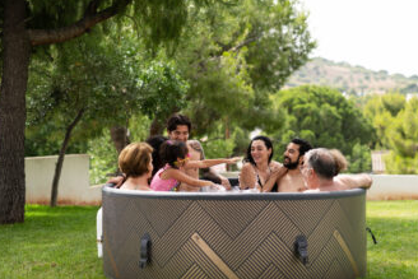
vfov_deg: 22.3
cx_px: 228
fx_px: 709
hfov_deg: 32.8
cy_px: 156
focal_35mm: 61
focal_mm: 50
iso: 100
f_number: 1.8
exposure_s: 1/1250
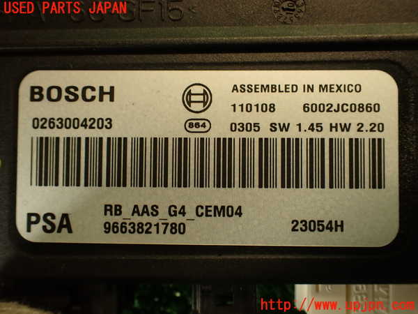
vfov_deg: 44.2
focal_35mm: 32
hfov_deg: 56.8
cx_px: 209
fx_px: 386
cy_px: 157
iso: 200
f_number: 2.4
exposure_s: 1/30
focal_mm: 5.79
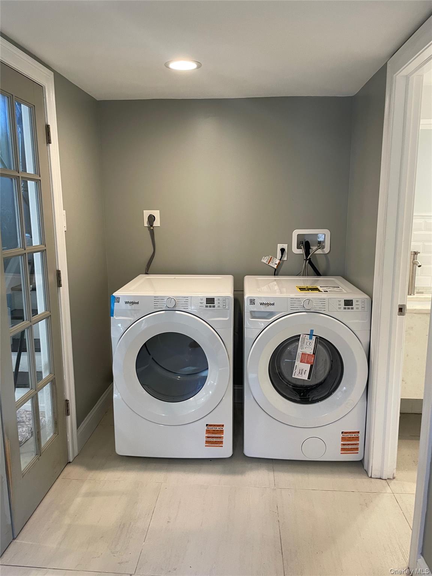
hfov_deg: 53.1
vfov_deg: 67.3
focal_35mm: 26
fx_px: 433
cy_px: 288
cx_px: 216
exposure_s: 1/60
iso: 80
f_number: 1.6
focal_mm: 4.2
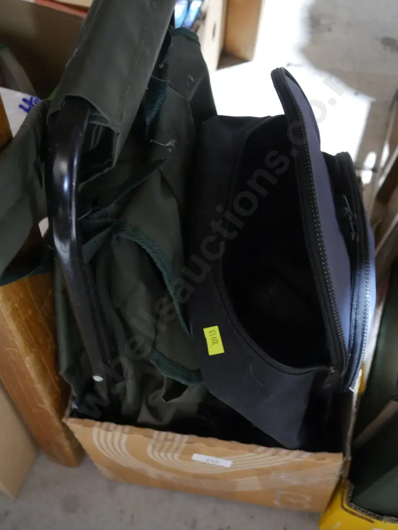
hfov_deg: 34.4
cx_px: 199
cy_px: 265
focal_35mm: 42
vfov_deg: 44.8
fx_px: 643
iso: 3200
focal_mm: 21
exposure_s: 1/30
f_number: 4.6
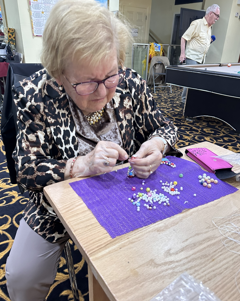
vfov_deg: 66.0
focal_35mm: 26
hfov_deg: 54.9
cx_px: 121
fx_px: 231
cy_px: 160
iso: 500
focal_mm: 6.86
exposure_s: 1/60
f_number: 1.78
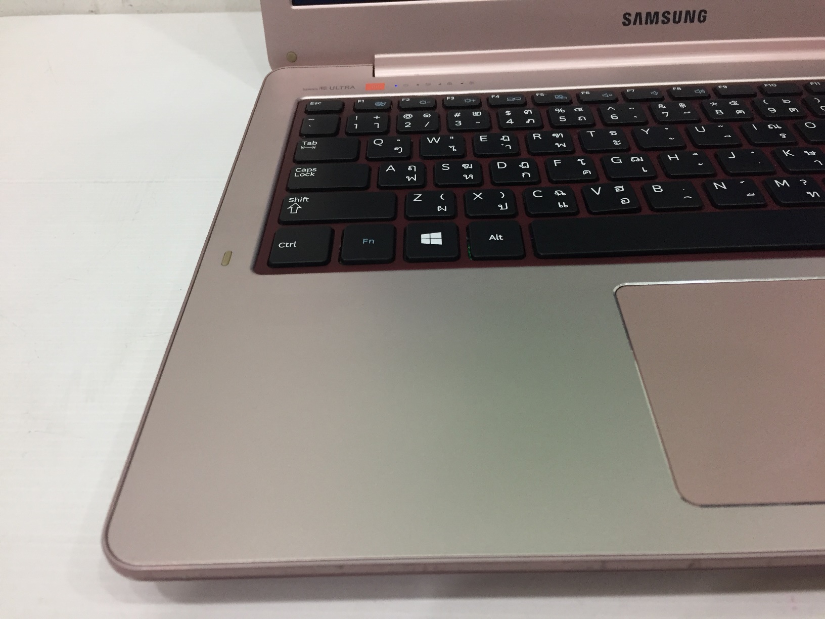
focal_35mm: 29
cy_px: 310
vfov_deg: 48.2
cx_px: 412
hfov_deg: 61.7
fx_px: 691
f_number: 2.2
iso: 64
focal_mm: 4.15
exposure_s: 1/33
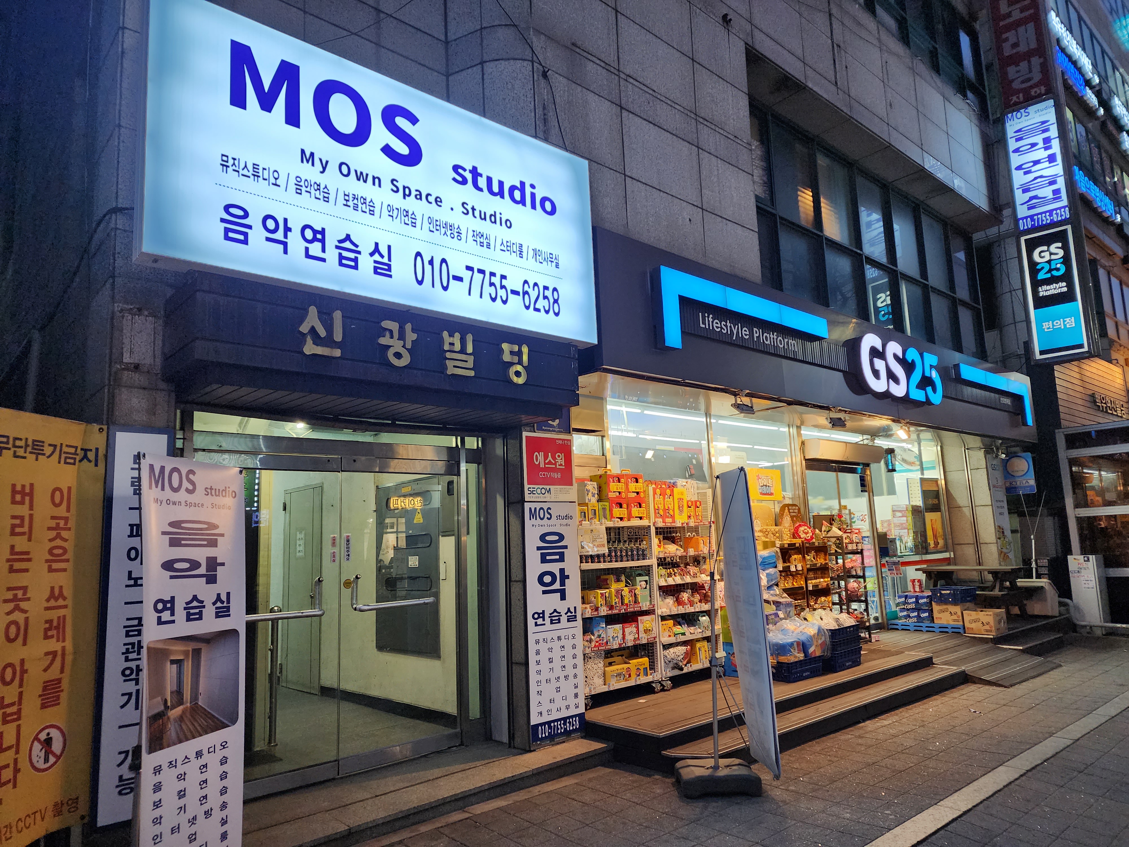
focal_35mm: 23
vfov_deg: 58.9
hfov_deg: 73.9
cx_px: 564
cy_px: 424
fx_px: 750
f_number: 1.8
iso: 250
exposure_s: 1/120
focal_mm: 6.4
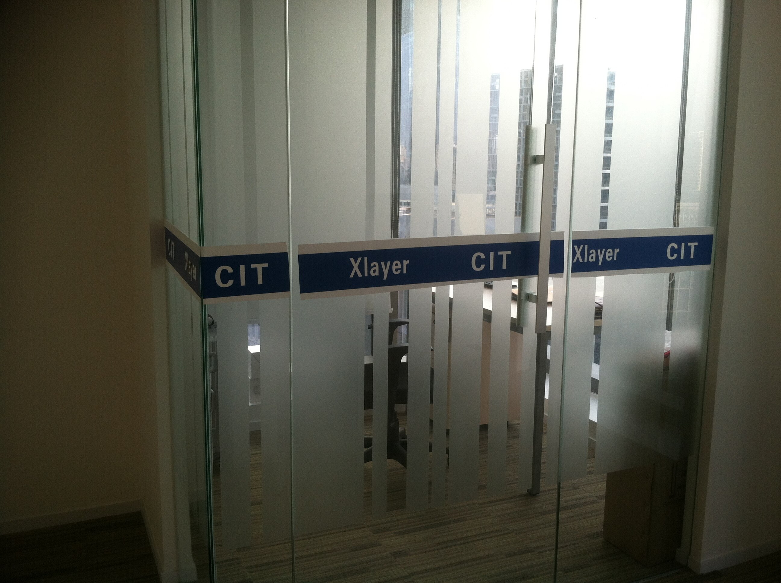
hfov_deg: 52.7
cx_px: 390
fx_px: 788
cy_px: 292
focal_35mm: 35
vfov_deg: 40.6
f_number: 2.8
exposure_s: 1/100
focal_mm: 3.85
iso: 80
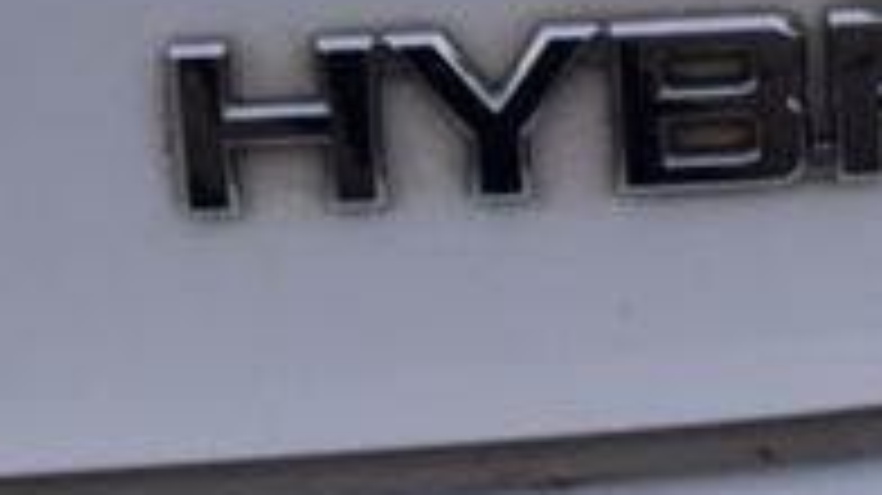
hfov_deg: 7.6
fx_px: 6585
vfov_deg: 4.3
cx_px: 1008
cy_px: 171
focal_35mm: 282
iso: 400
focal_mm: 55
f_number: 9
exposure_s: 1/160
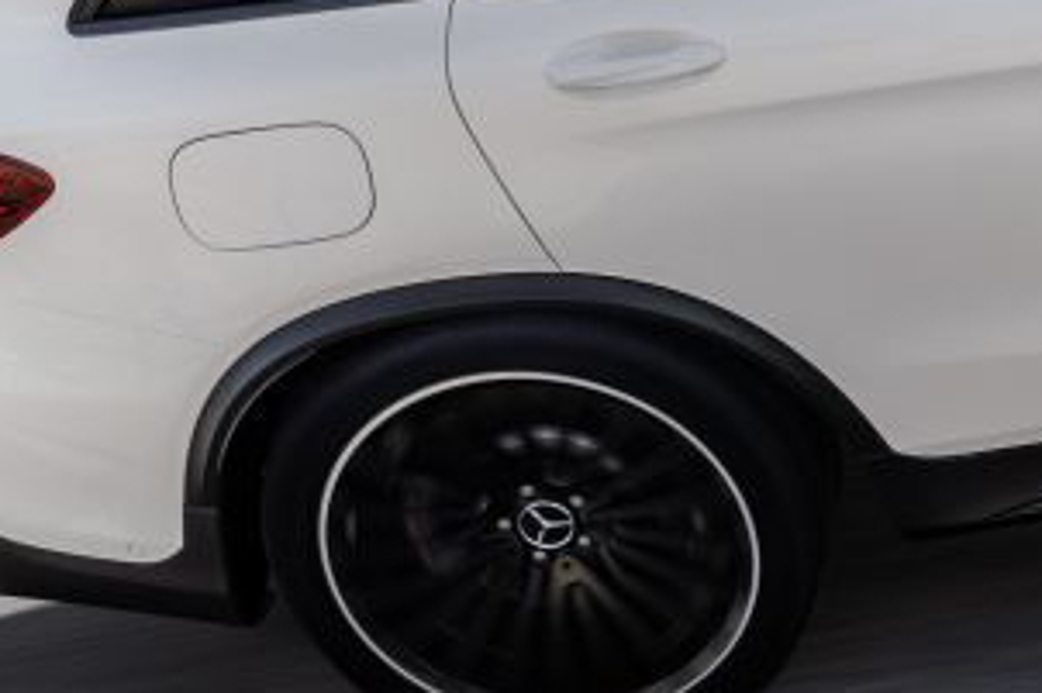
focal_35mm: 267
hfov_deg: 7.4
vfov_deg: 5.1
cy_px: 724
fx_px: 7724
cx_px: 2143
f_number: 11
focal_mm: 42
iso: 100
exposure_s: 1/40
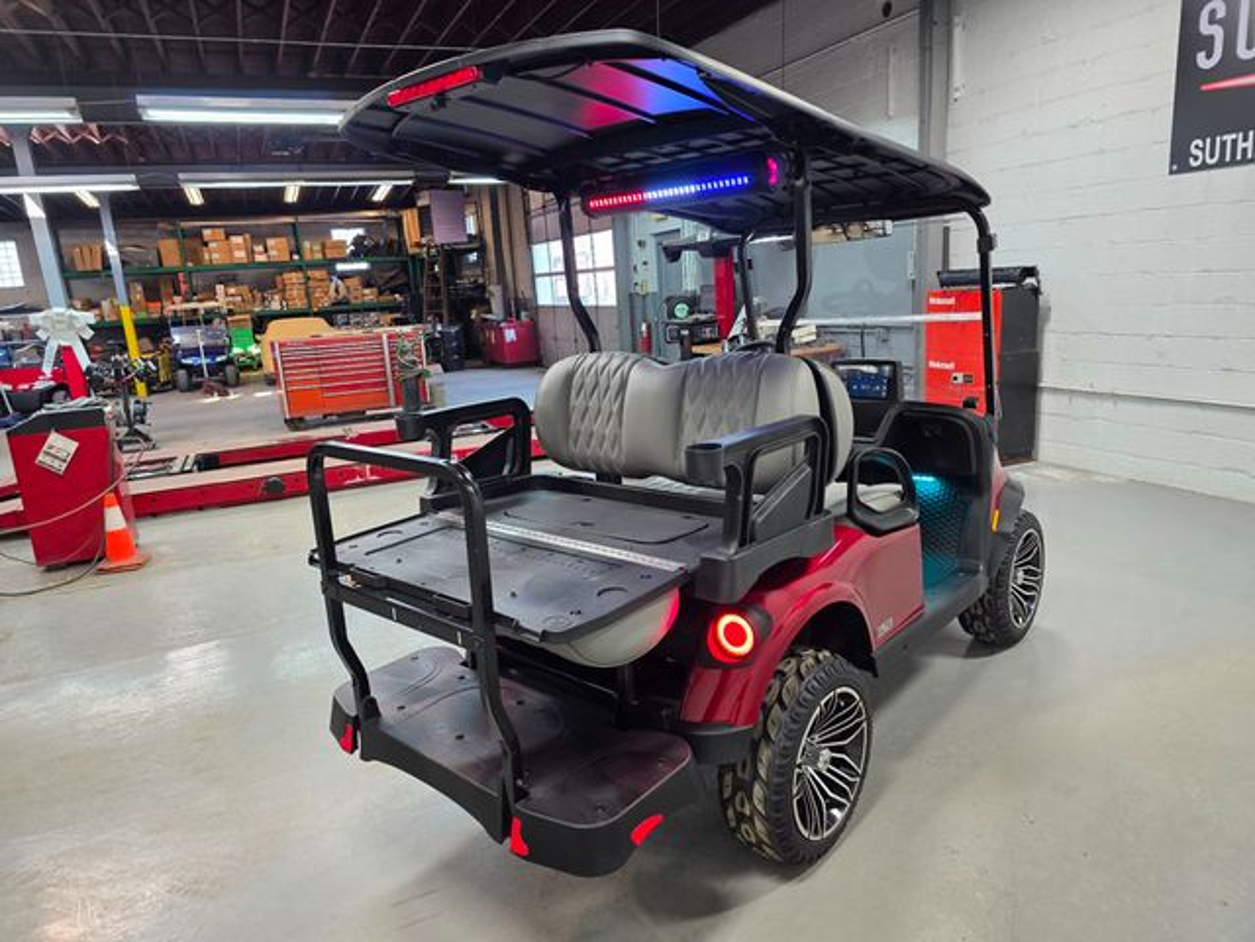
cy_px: 471
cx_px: 628
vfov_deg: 58.9
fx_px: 834
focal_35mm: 23
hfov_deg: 73.9
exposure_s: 1/120
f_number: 1.7
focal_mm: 6.3
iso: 125
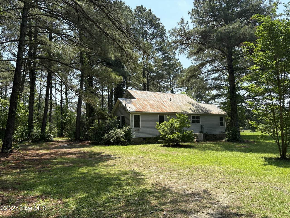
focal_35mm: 26
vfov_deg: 53.1
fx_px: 218
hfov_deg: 67.3
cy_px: 109
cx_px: 145
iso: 64
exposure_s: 1/1848
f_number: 1.6
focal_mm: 5.96
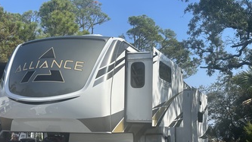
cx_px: 126
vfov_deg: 21.7
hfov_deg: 37.9
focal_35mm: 55
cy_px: 98
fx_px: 367
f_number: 1.78
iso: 64
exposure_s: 1/3367
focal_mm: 6.86
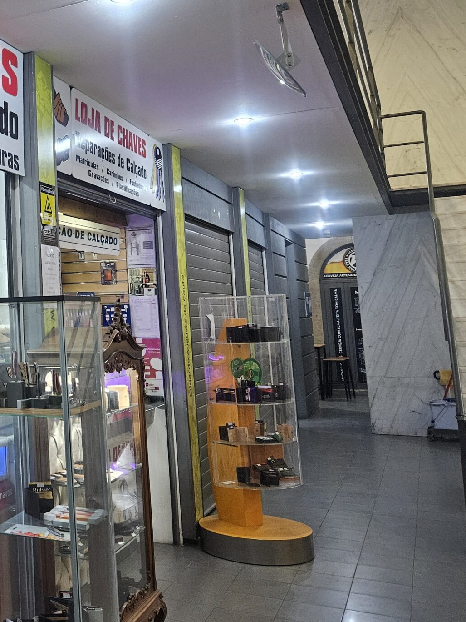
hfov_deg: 29.0
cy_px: 234
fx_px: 772
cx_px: -96
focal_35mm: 43
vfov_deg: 43.5
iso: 500
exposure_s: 1/100
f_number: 1.8
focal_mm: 5.4
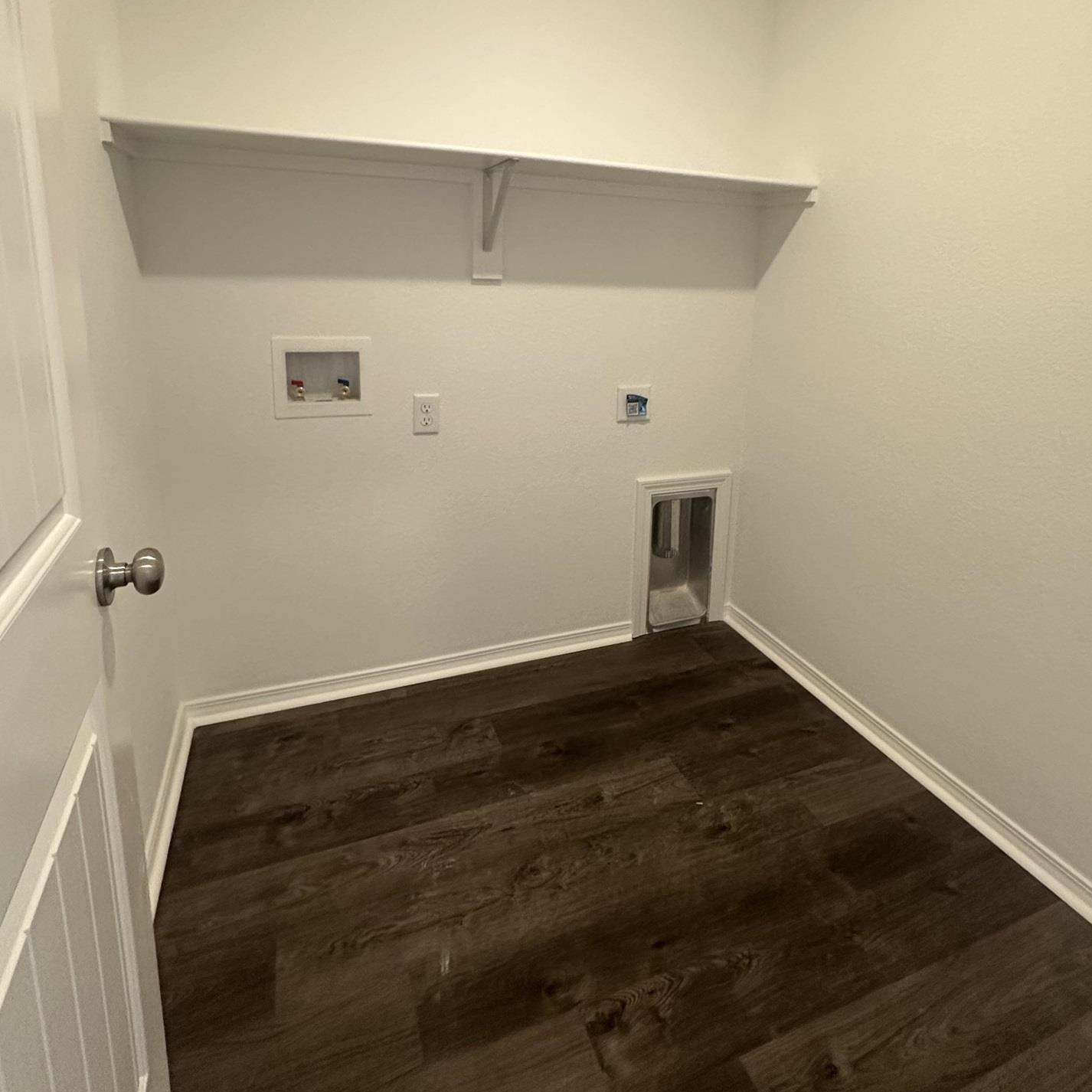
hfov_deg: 74.6
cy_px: 410
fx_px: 714
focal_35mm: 20
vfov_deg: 73.6
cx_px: 600
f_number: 2.2
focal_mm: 2.22
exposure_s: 1/120
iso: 200
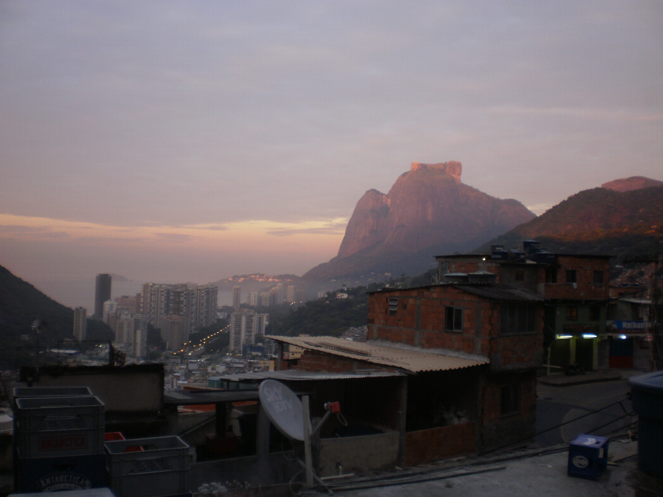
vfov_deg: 37.7
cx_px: 332
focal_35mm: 38
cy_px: 248
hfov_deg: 49.0
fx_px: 728
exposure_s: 1/40
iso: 100
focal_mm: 6.3
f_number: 3.1
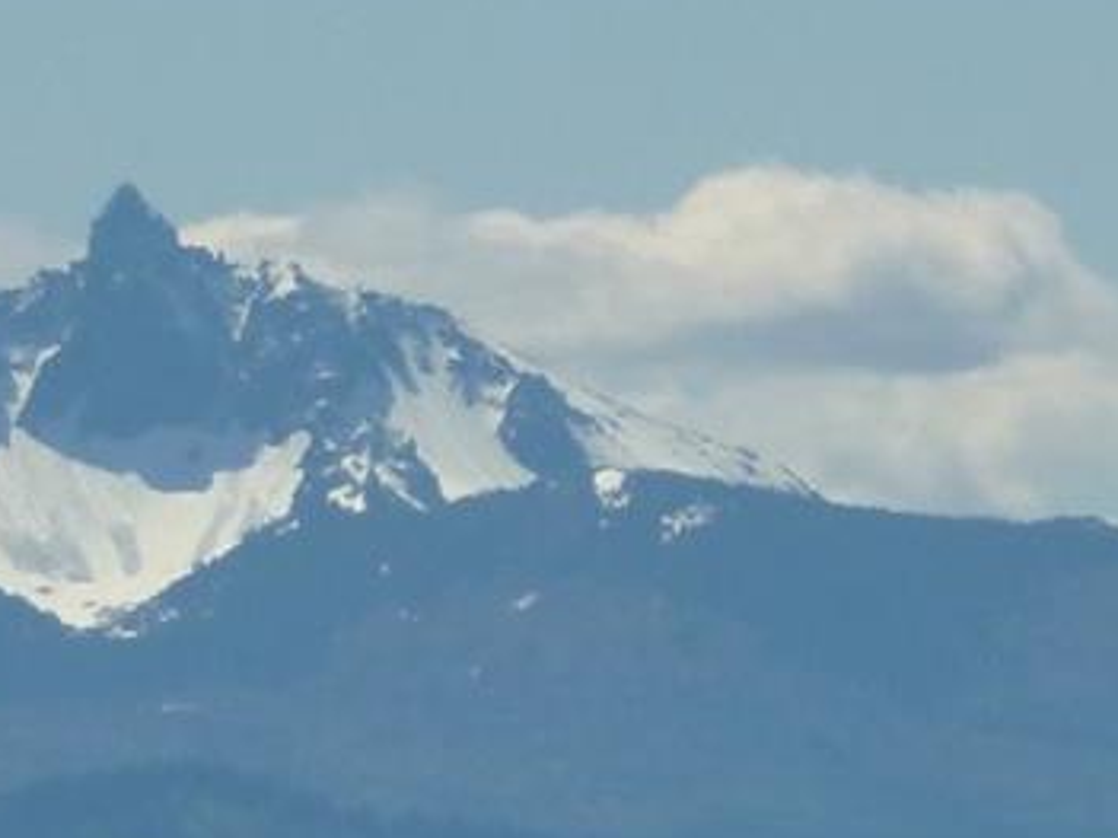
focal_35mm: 1111
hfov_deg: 1.8
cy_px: 679
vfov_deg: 1.3
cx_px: 564
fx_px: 35870
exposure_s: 1/1000
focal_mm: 42.6
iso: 125
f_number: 5.6
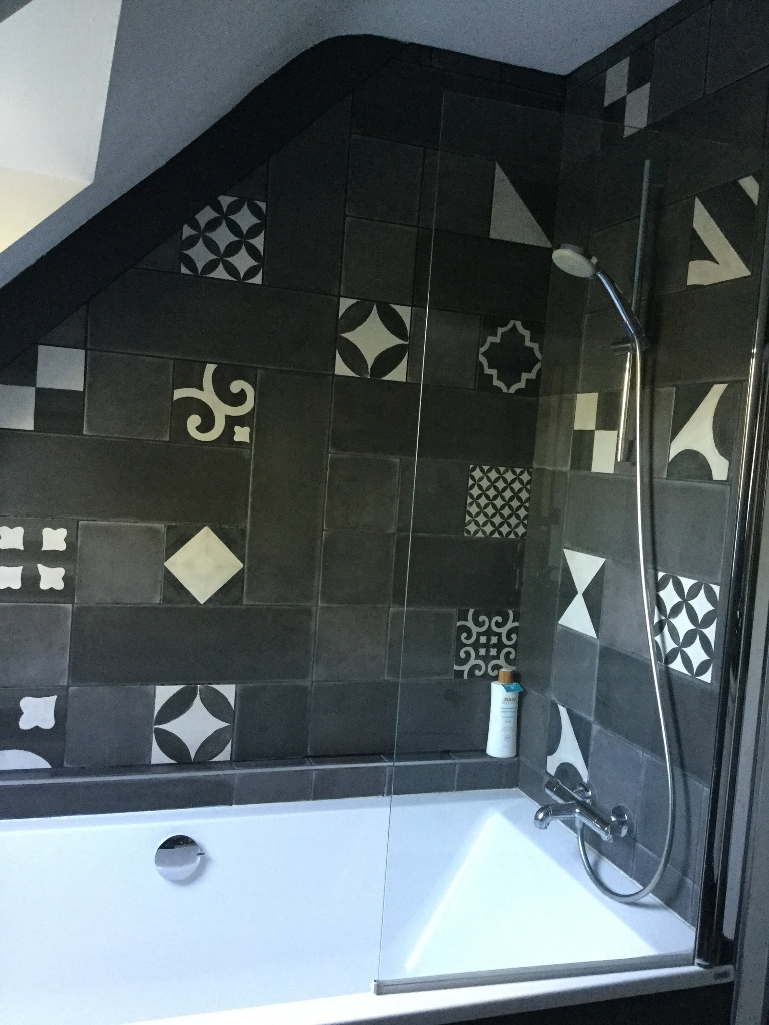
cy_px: 512
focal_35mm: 31
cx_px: 384
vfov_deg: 58.3
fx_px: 918
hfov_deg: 45.4
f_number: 2.4
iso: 200
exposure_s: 1/20
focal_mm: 3.3
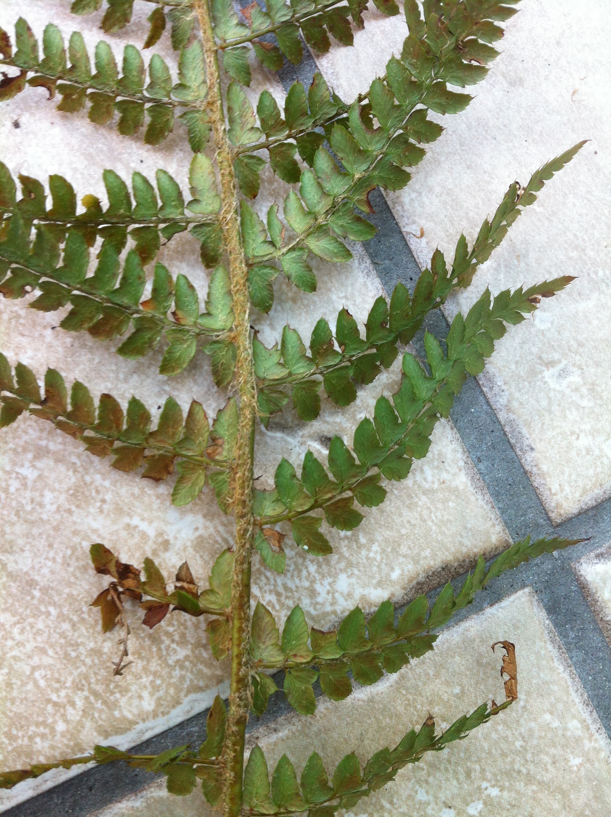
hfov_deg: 40.6
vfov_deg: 52.7
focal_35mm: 35
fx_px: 826
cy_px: 408
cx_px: 306
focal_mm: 3.85
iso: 80
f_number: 2.8
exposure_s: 1/134
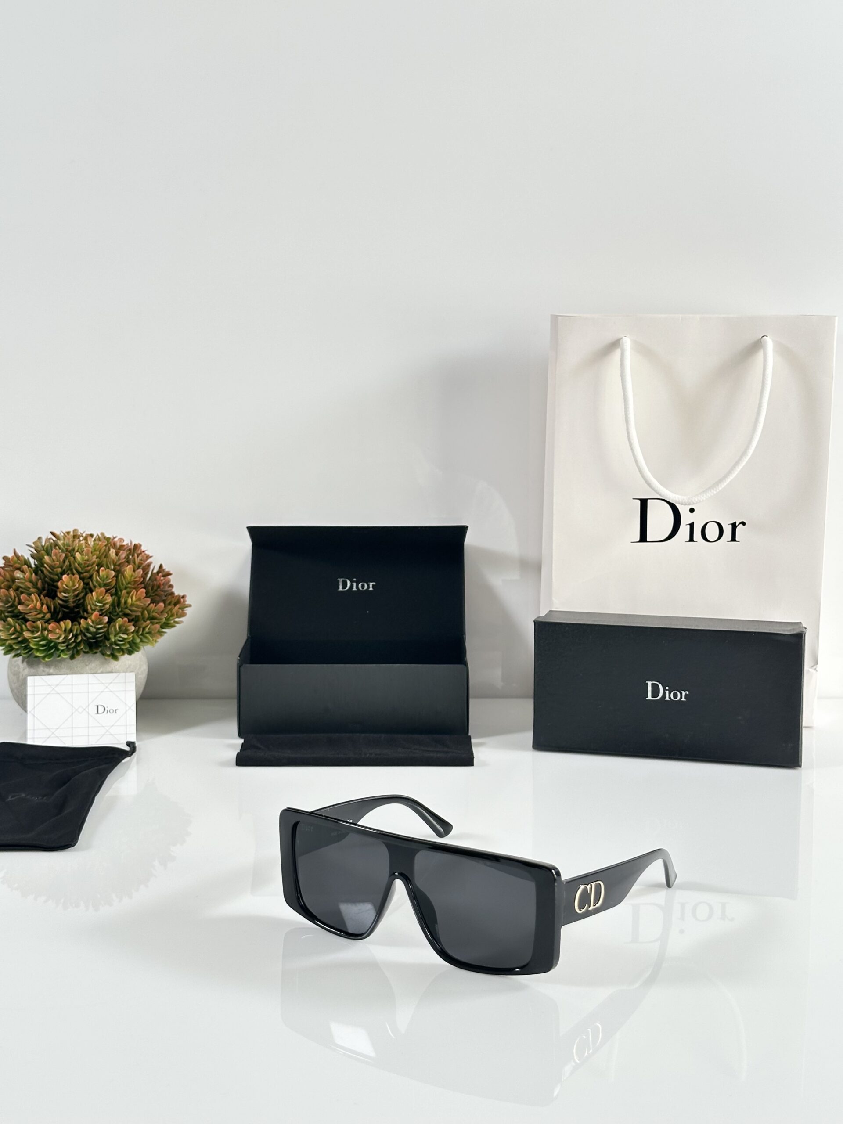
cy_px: 562
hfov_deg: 30.3
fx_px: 1559
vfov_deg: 39.7
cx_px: 422
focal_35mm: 48
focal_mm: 6.86
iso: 80
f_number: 1.78
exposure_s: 1/107
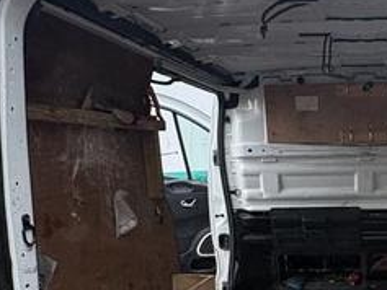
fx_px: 593
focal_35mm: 53
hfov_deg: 33.3
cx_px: 380
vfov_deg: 26.5
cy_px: 266
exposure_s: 1/60
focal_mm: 2.22
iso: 250
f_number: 2.2
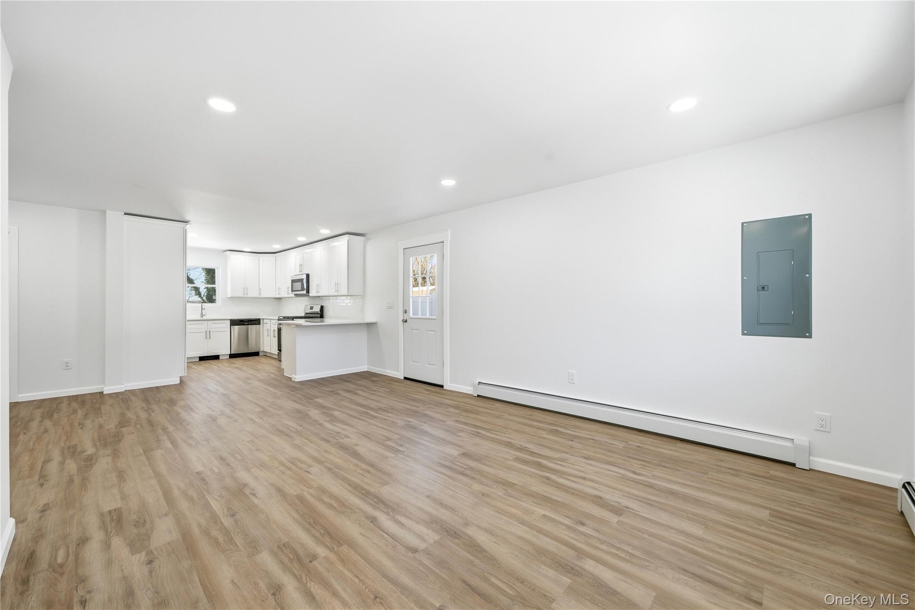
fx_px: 356
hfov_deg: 104.3
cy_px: 305
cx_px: 458
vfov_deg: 81.2
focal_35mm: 14
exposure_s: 1/1250
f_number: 8
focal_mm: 14
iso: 500
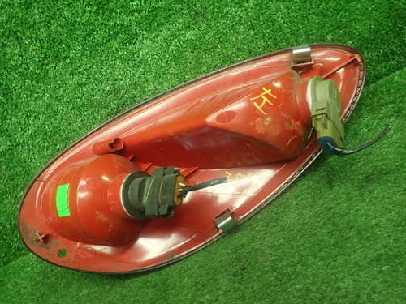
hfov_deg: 60.0
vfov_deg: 46.8
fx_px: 352
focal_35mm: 30
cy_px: 161
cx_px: 203
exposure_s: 1/40
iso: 200
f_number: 2
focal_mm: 4.5
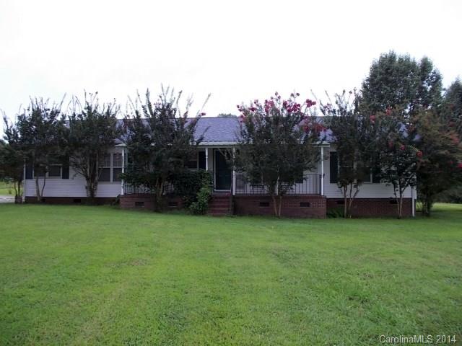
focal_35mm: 29
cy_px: 173
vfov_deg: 48.2
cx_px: 231
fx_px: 387
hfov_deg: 61.7
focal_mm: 4.1
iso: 80
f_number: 3.3
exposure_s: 1/60
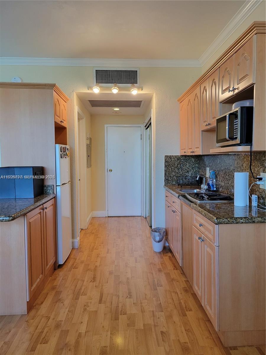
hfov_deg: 53.1
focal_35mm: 26
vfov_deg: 67.3
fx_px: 266
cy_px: 178
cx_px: 133
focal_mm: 5.4
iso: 320
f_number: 1.8
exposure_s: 1/120
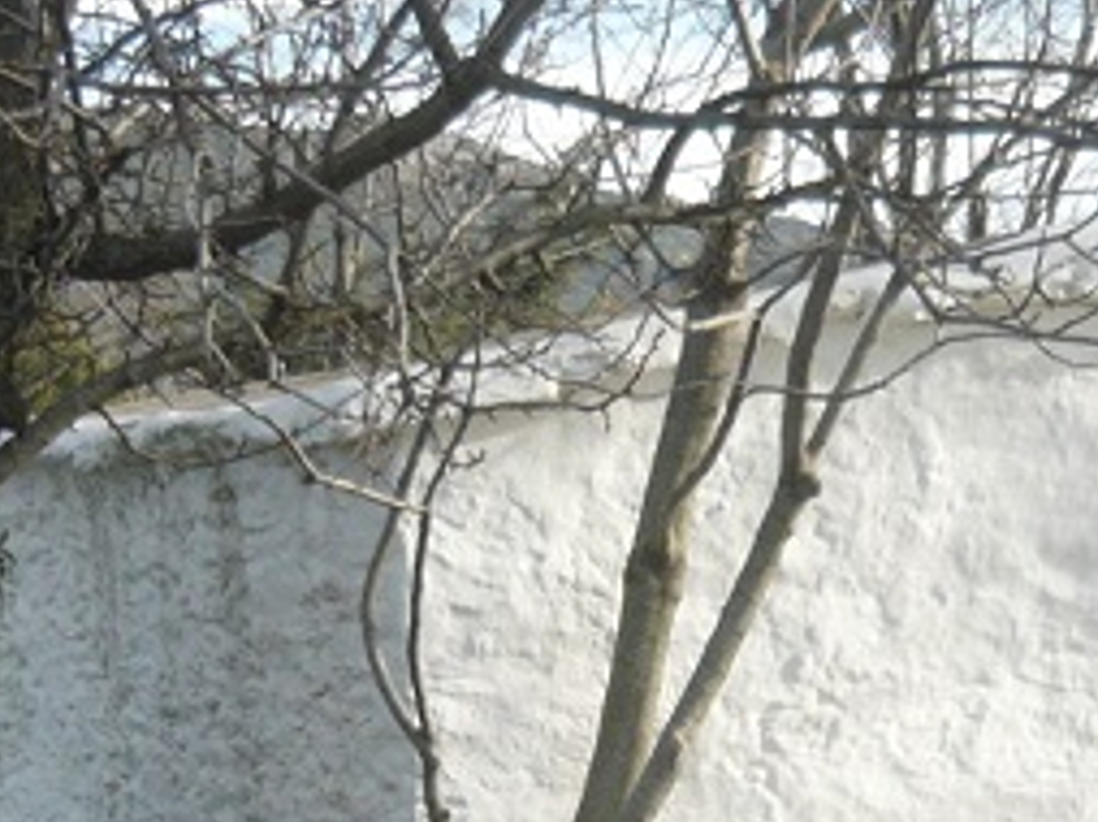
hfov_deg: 13.8
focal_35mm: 143
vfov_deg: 10.3
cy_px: 850
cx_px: 635
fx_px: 4532
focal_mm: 5.5
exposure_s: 1/500
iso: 100
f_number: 2.8
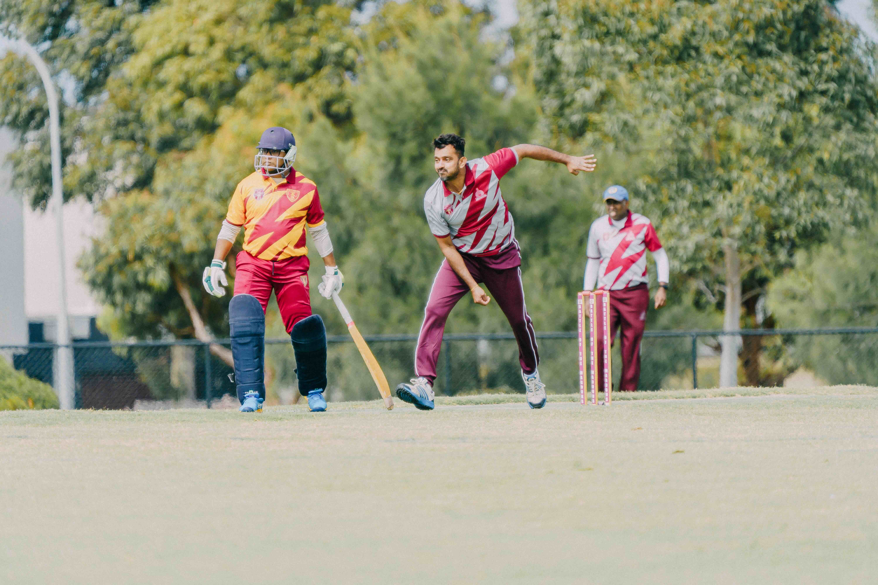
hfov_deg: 3.4
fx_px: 14632
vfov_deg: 2.3
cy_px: 292
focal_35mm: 600
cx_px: 439
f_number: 6.3
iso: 320
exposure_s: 1/800
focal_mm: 600
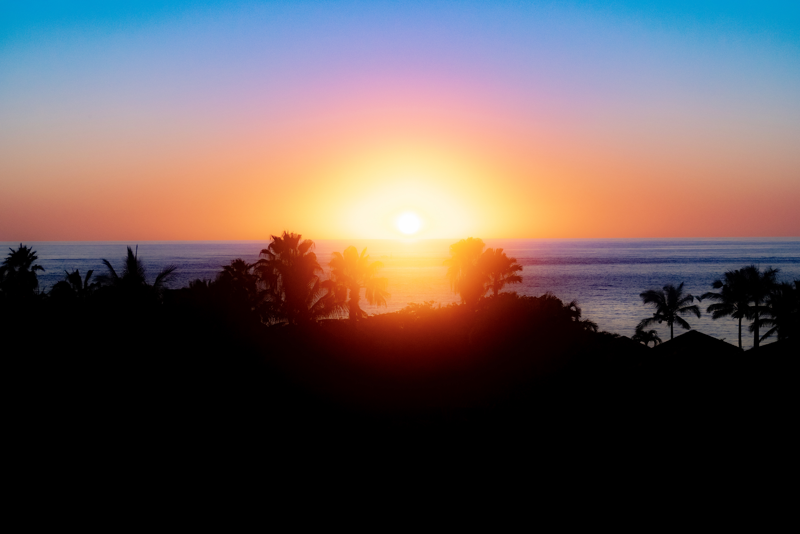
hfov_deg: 24.6
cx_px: 400
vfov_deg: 16.6
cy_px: 267
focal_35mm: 82
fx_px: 1833
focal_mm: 55
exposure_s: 1/4000
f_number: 5
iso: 800
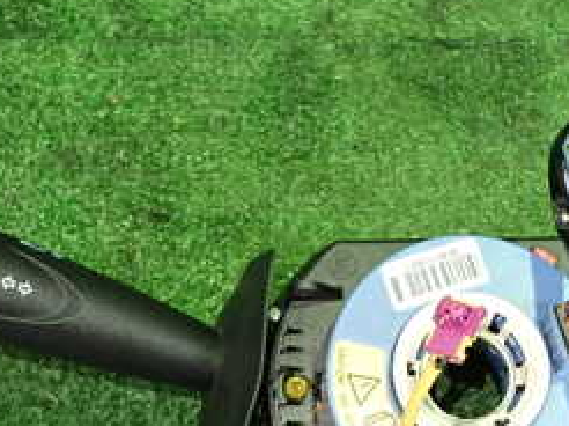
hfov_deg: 31.1
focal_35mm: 61
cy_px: 245
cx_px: 437
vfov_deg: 24.0
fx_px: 1002
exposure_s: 1/30
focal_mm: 4.5
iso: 400
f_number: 2
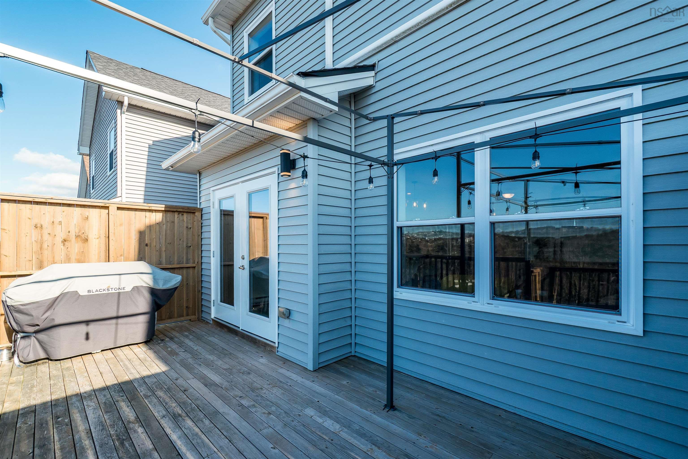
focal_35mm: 15
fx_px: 287
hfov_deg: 100.4
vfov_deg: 77.3
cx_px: 344
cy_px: 230
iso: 400
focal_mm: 10
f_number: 6.3
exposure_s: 1/500
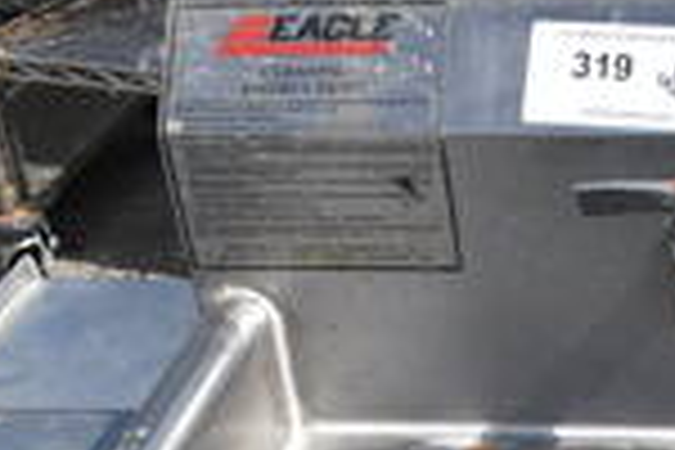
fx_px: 2062
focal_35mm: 110
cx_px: 882
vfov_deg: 11.3
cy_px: 882
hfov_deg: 17.4
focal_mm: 18
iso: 200
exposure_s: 1/500
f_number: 8
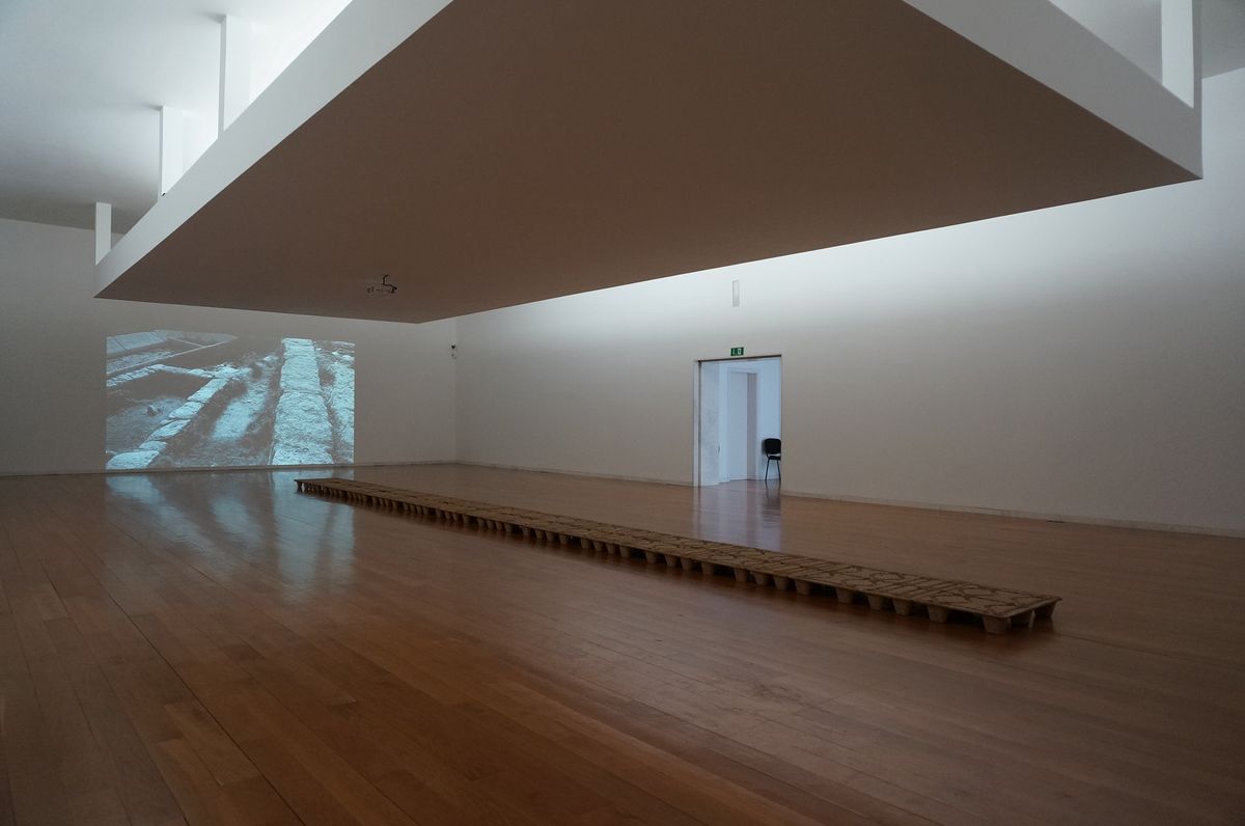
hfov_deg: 73.8
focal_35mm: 24
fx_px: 829
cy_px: 413
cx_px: 622
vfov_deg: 53.0
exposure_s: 1/60
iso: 1000
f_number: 4
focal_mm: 16
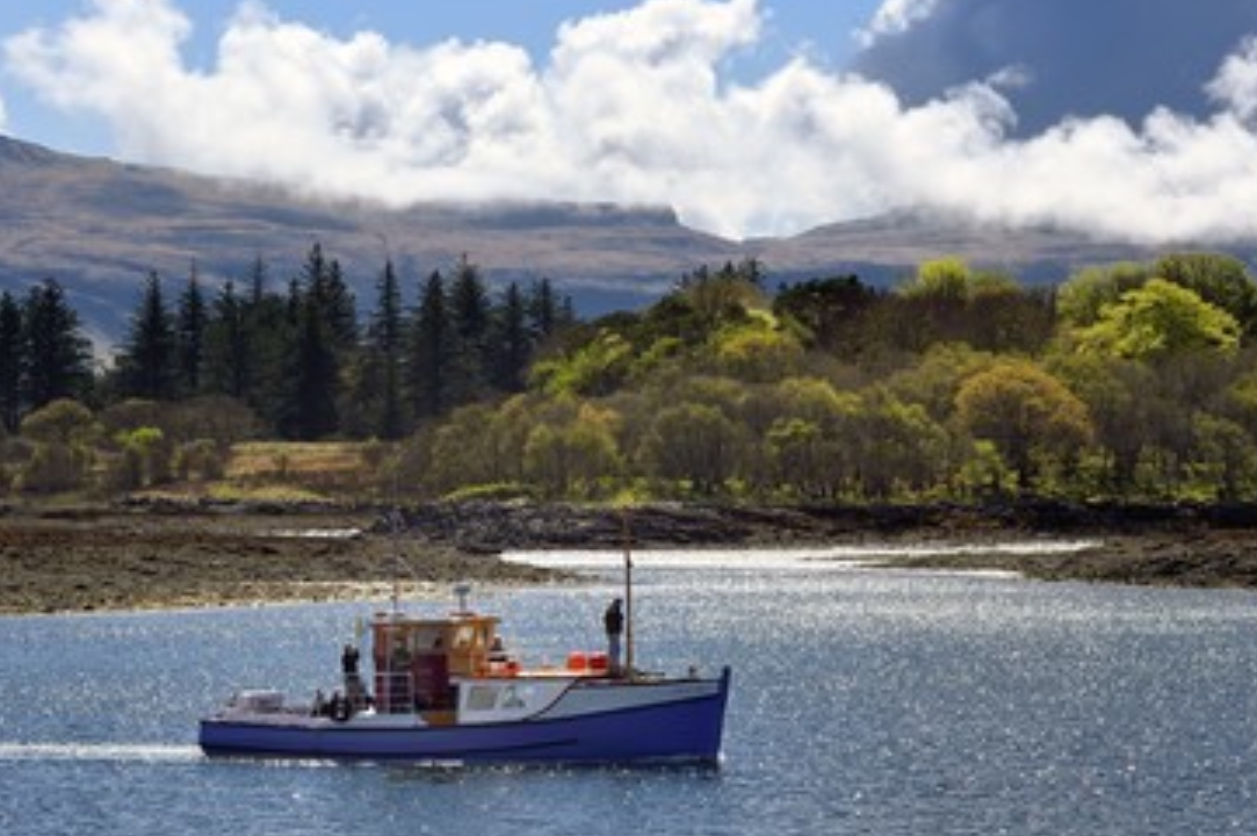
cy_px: 408
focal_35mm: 198
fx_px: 6907
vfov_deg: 6.9
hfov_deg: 10.4
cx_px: 641
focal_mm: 170
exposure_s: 1/320
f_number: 16
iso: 200
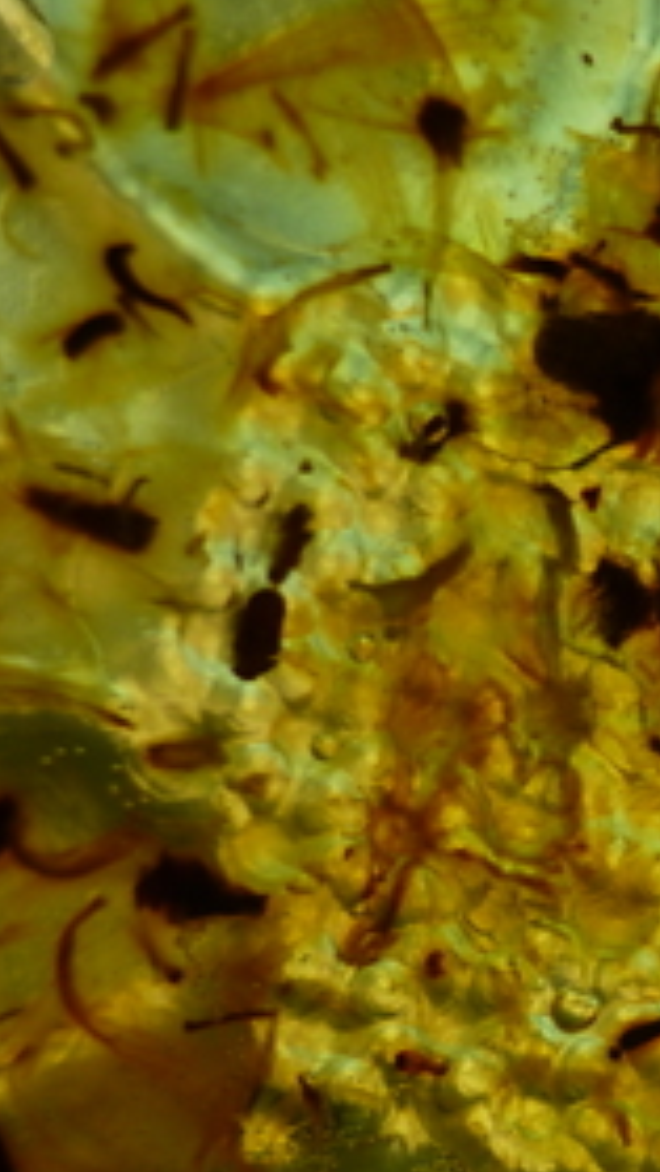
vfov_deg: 35.9
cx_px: 912
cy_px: 702
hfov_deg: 18.9
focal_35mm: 58
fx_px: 1804
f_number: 2.8
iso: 80
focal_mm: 5.5
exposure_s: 1/250
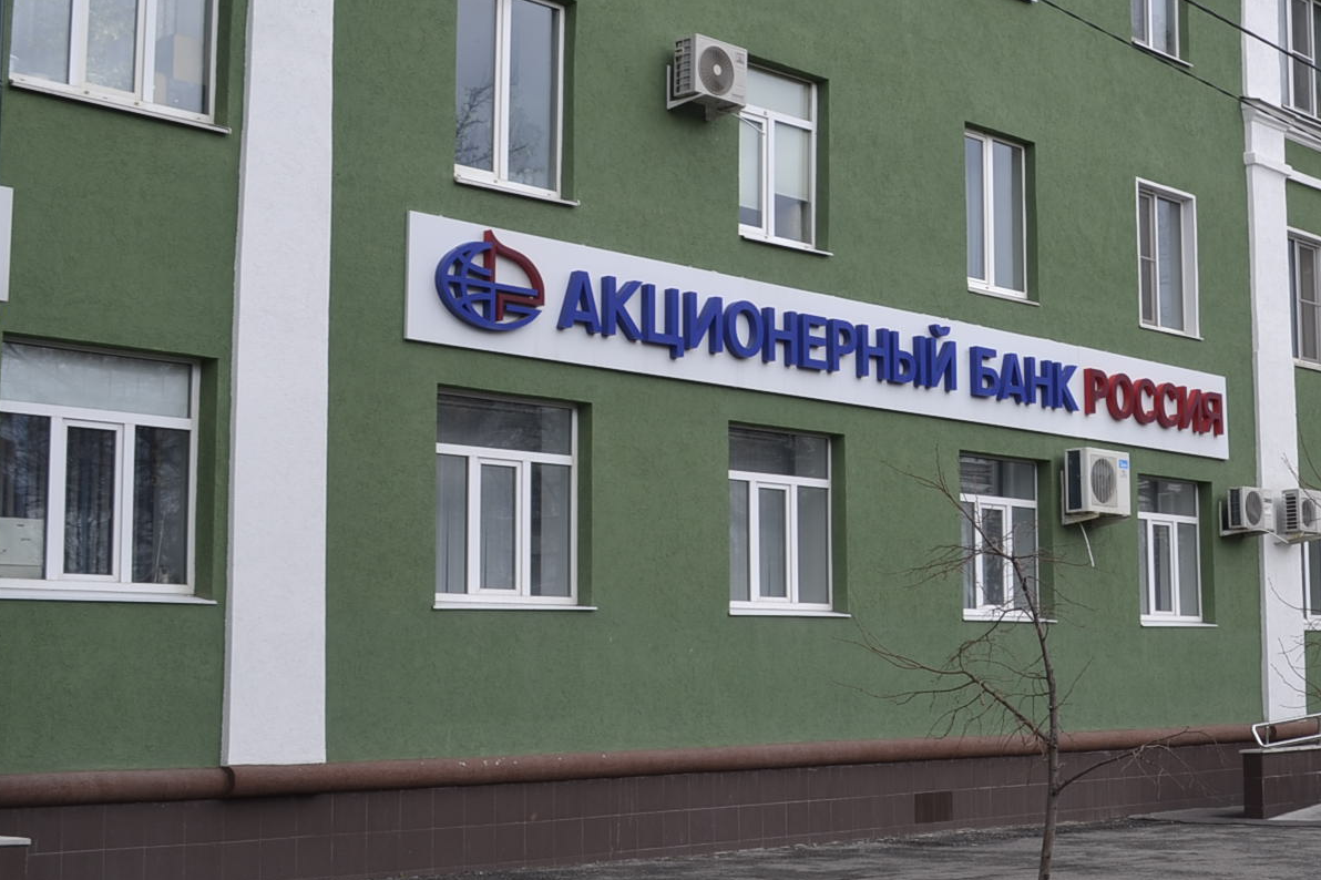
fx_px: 2128
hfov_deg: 33.0
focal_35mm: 58
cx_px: 1145
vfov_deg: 23.4
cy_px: 396
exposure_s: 1/200
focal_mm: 20
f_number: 7.1
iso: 100
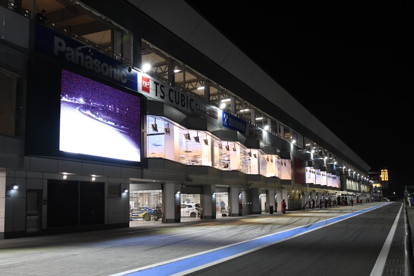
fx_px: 414
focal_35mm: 36
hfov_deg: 53.1
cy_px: 138
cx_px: 207
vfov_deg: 36.9
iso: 1600
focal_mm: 24
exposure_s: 1/30
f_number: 6.3
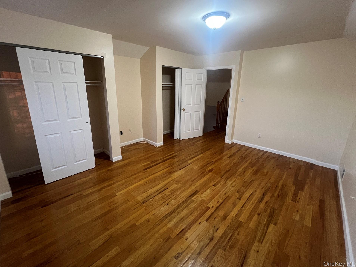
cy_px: 125
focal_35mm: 14
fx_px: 144
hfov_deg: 102.0
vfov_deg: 85.5
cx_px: 170
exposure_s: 1/60
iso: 400
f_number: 1.8
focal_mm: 1.57
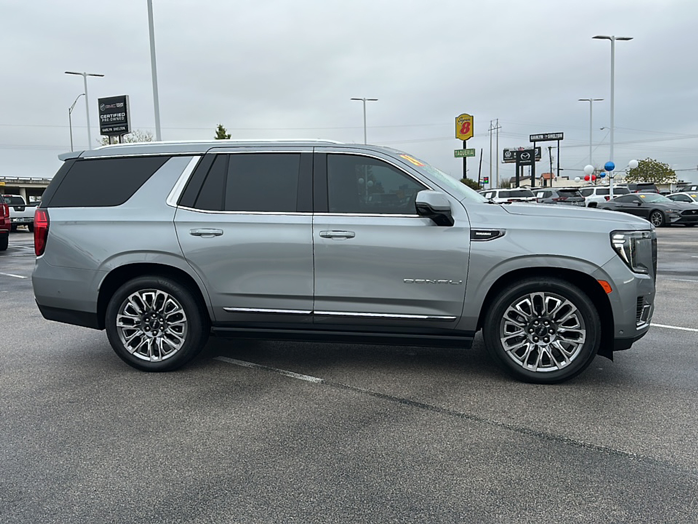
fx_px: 504
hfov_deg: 69.4
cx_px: 349
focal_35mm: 25
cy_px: 262
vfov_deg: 54.9
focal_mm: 6.86
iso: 80
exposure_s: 1/1818
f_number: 1.78
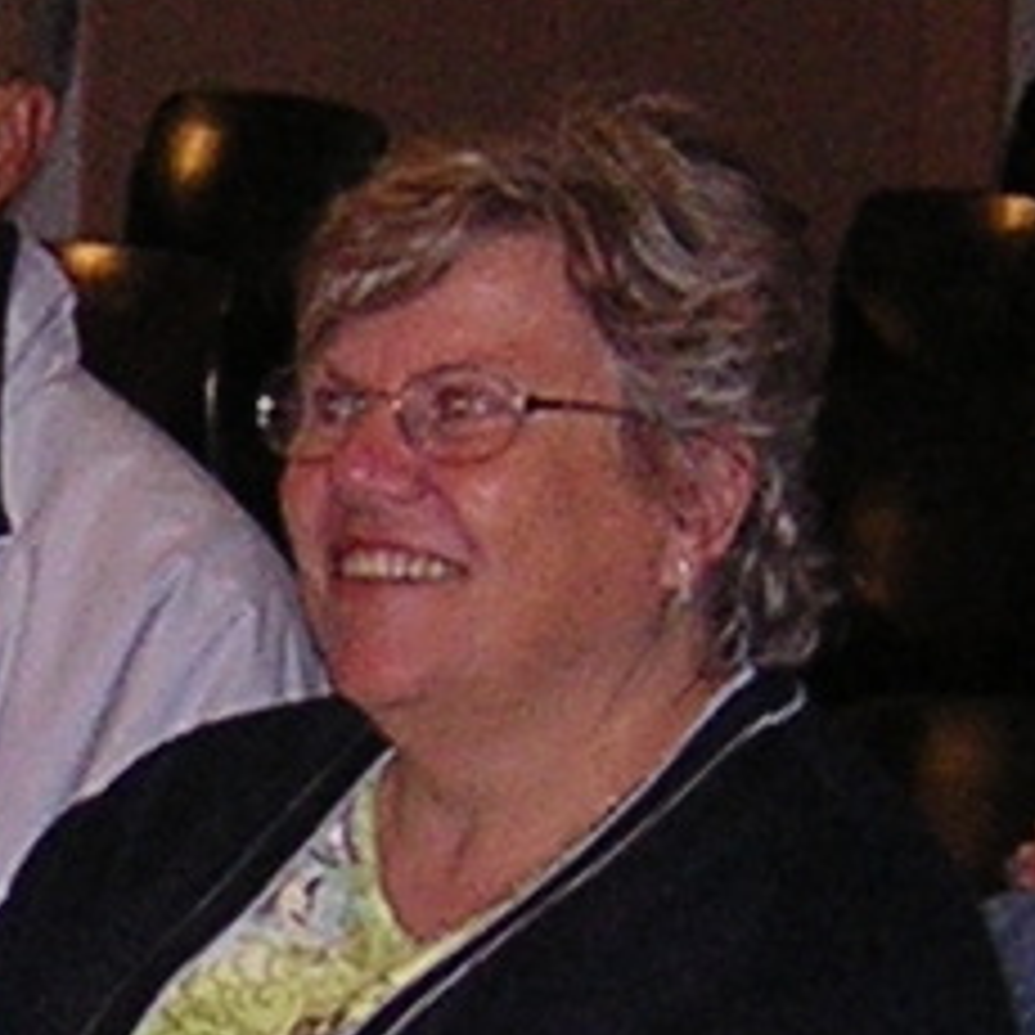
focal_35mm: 221
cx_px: -284
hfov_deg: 7.8
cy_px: 688
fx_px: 7476
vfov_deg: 7.9
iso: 265
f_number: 2.6
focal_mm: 4.7
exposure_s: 1/60.1
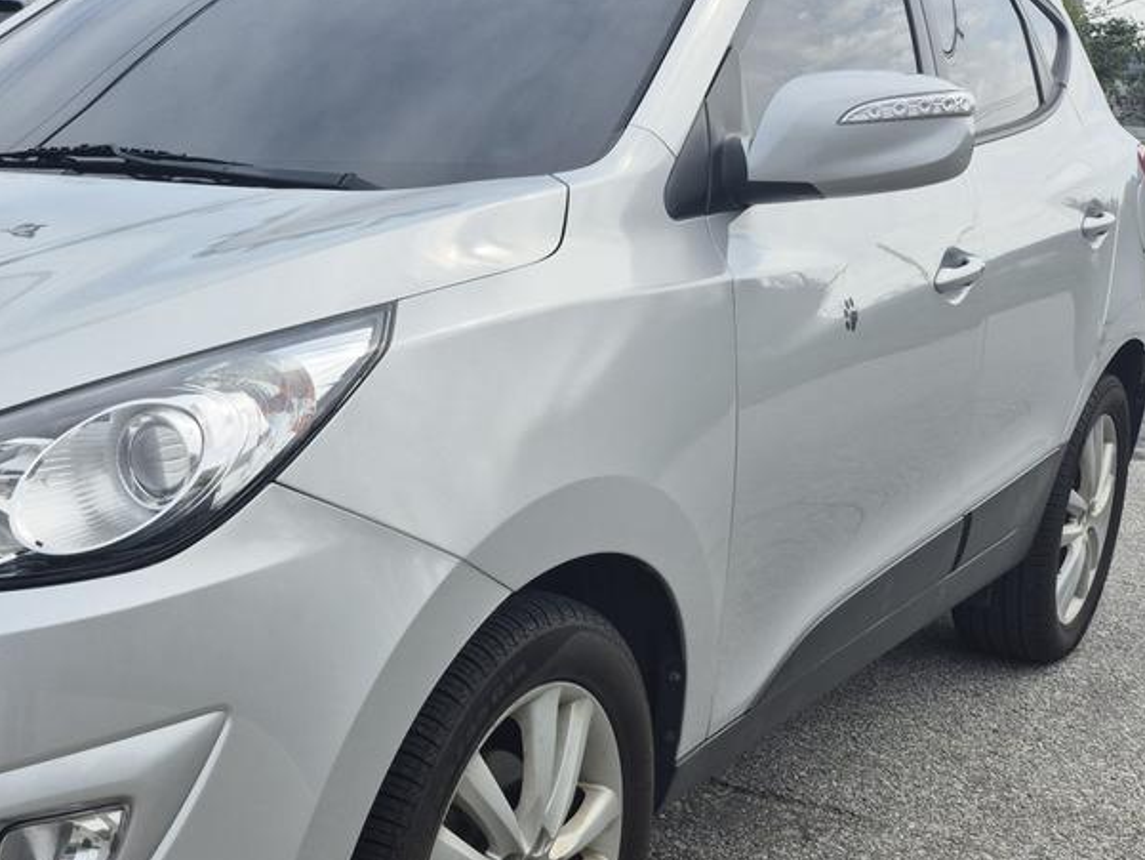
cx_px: 208
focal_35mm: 49
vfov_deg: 29.5
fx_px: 1621
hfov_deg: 37.3
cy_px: 568
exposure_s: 1/1716
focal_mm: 5.4
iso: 25
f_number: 1.8
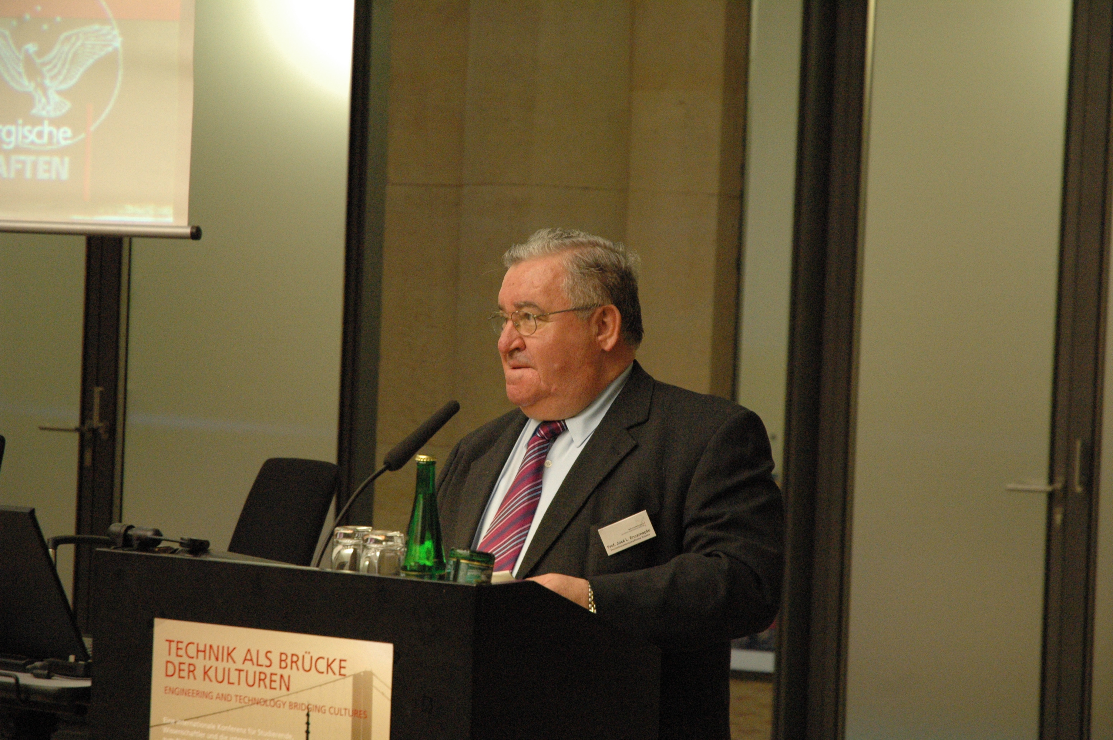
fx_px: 3243
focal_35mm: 105
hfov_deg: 19.5
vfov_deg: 13.0
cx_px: 556
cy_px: 370
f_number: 4.5
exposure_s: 1/25
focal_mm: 70
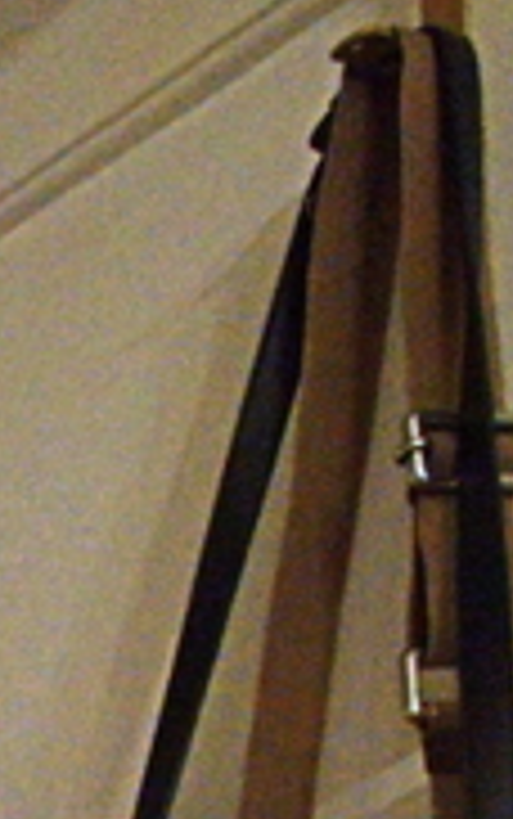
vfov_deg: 15.3
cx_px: -1102
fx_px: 2256
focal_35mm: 101
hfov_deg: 9.6
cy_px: 1755
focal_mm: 10
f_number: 4.5
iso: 2800
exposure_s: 1/60
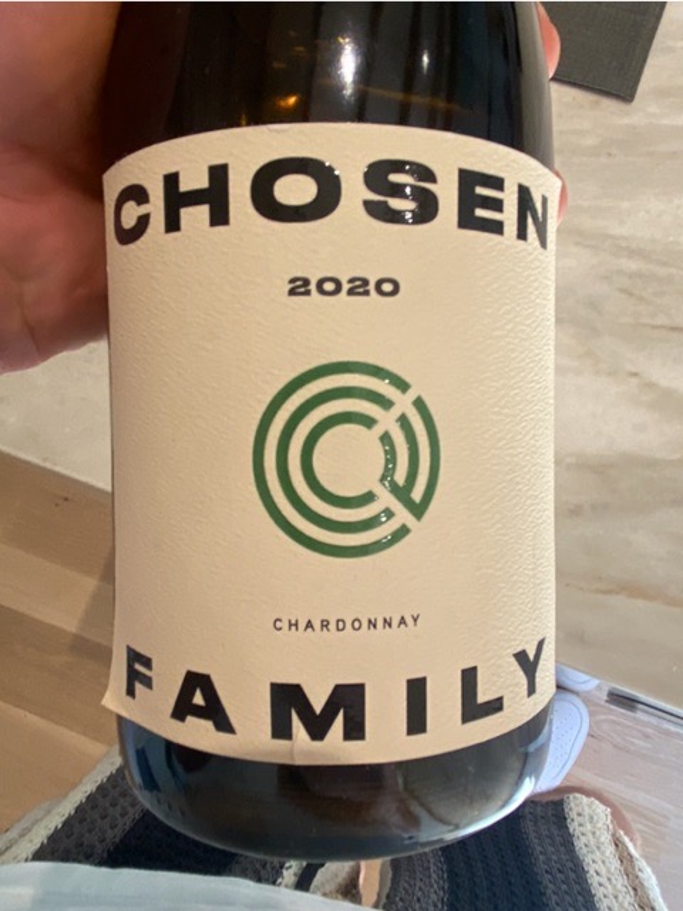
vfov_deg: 60.0
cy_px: 456
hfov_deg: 46.8
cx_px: 342
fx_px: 789
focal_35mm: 30
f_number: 2.4
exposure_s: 1/60
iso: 64
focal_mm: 1.54
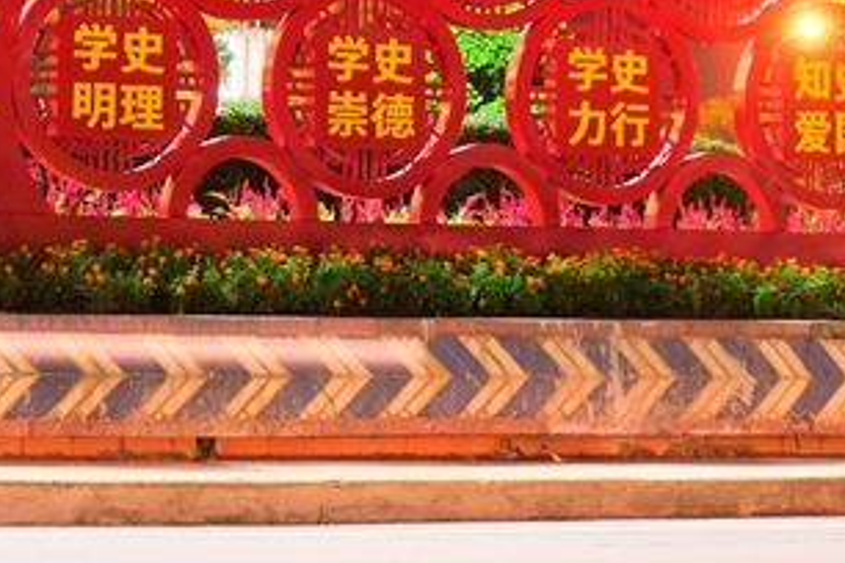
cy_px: 58
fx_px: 3356
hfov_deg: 14.3
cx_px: 417
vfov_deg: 9.6
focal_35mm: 143
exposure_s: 2
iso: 320
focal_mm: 48.4
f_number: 5
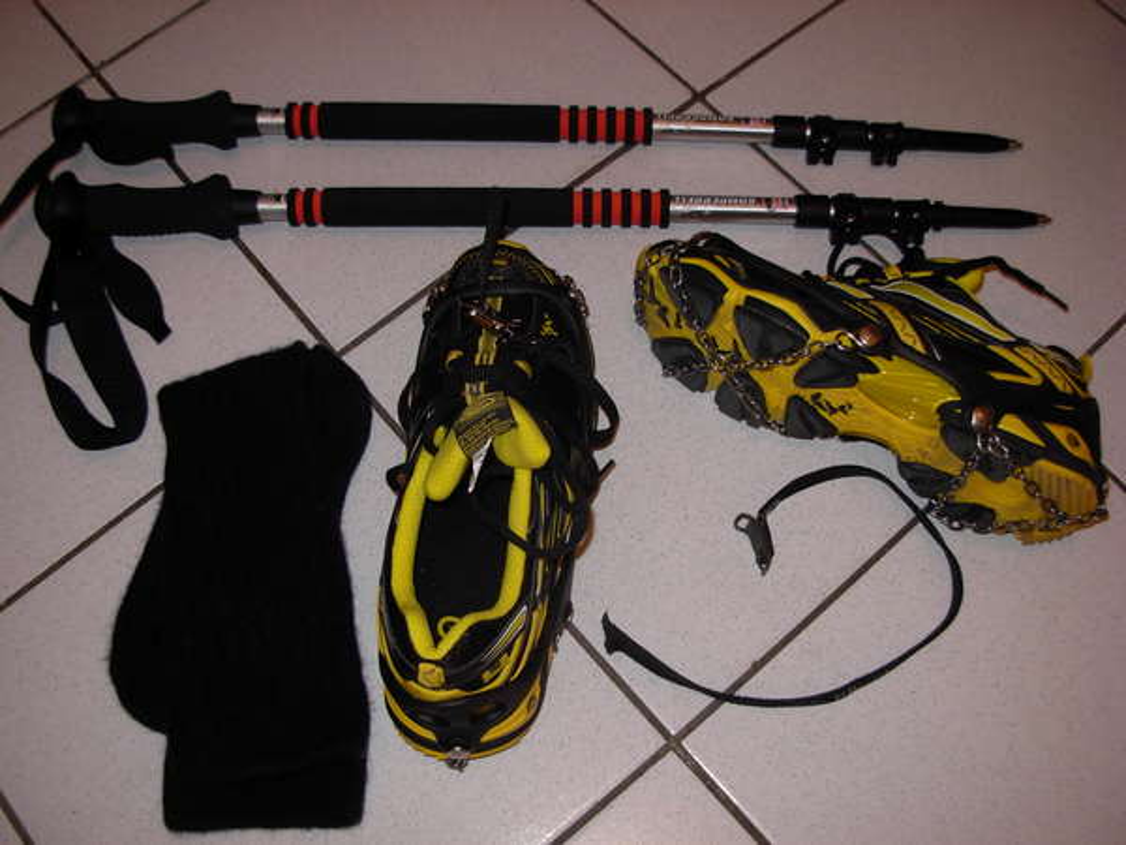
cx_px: 563
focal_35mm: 38
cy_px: 422
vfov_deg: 37.7
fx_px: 1236
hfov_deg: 49.0
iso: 79
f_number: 2.9
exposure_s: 1/22.6
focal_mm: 6.3
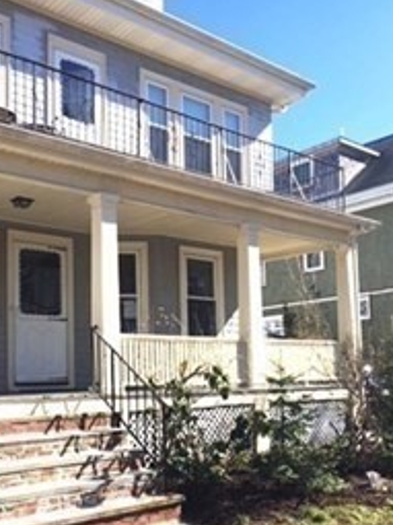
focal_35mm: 41
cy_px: 327
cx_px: 148
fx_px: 621
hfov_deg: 34.9
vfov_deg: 45.4
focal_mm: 4.15
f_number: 2.2
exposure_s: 1/1261
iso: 25
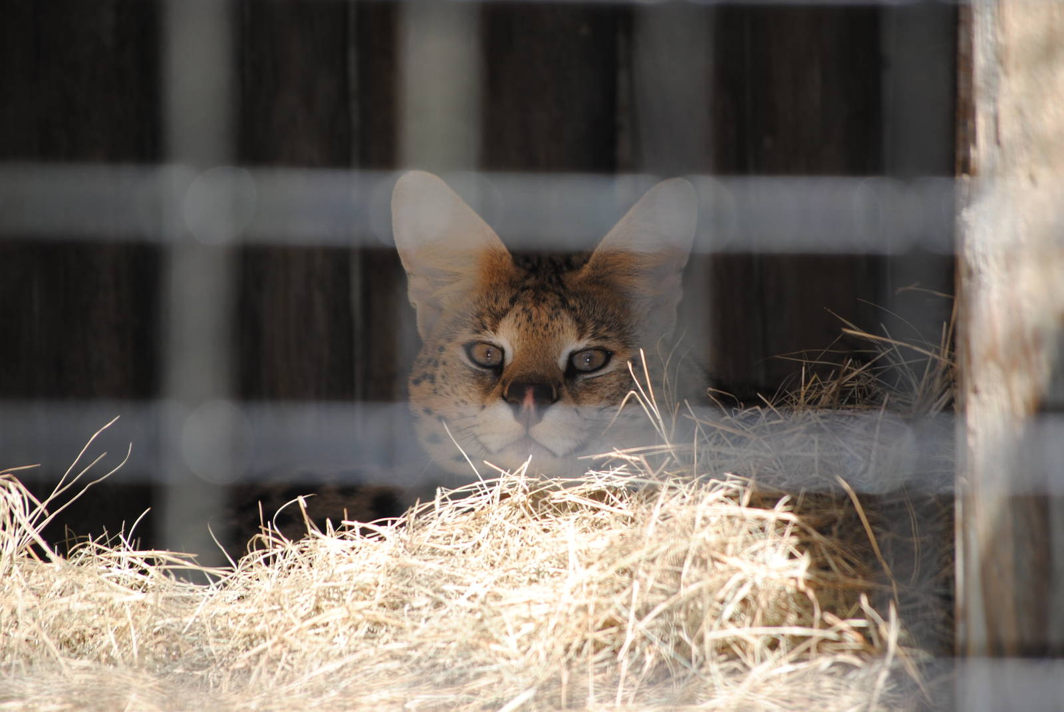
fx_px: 8433
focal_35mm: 285
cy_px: 356
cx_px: 532
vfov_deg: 4.8
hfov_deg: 7.2
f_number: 5.6
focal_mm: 190
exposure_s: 1/125
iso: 100
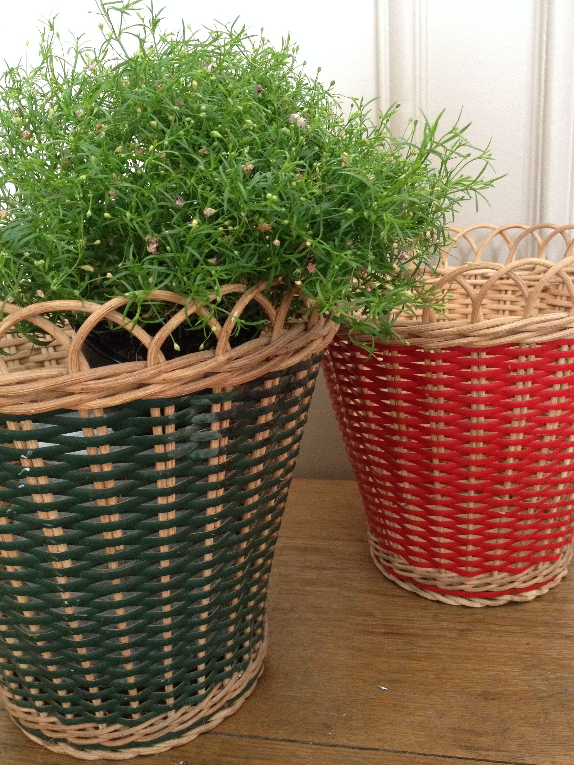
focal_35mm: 35
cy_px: 382
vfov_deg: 52.6
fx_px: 774
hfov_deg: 40.7
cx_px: 287
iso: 400
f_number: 2.4
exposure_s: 1/15
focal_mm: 4.28
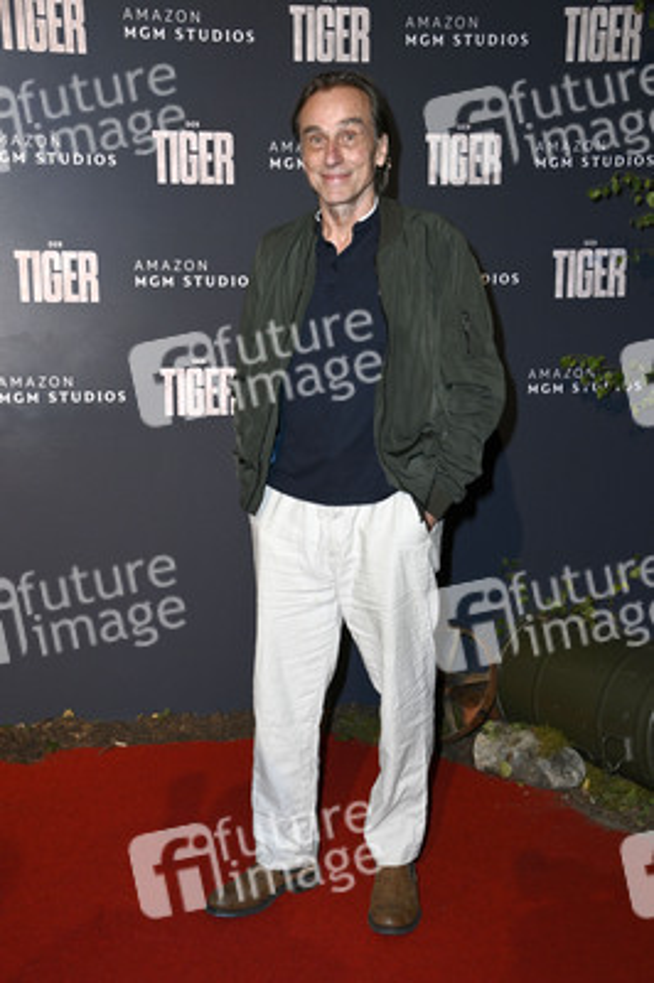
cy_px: 492
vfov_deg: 36.3
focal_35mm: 55
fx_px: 1501
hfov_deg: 24.6
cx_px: 327
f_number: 5.6
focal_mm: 55
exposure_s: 1/200
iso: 640
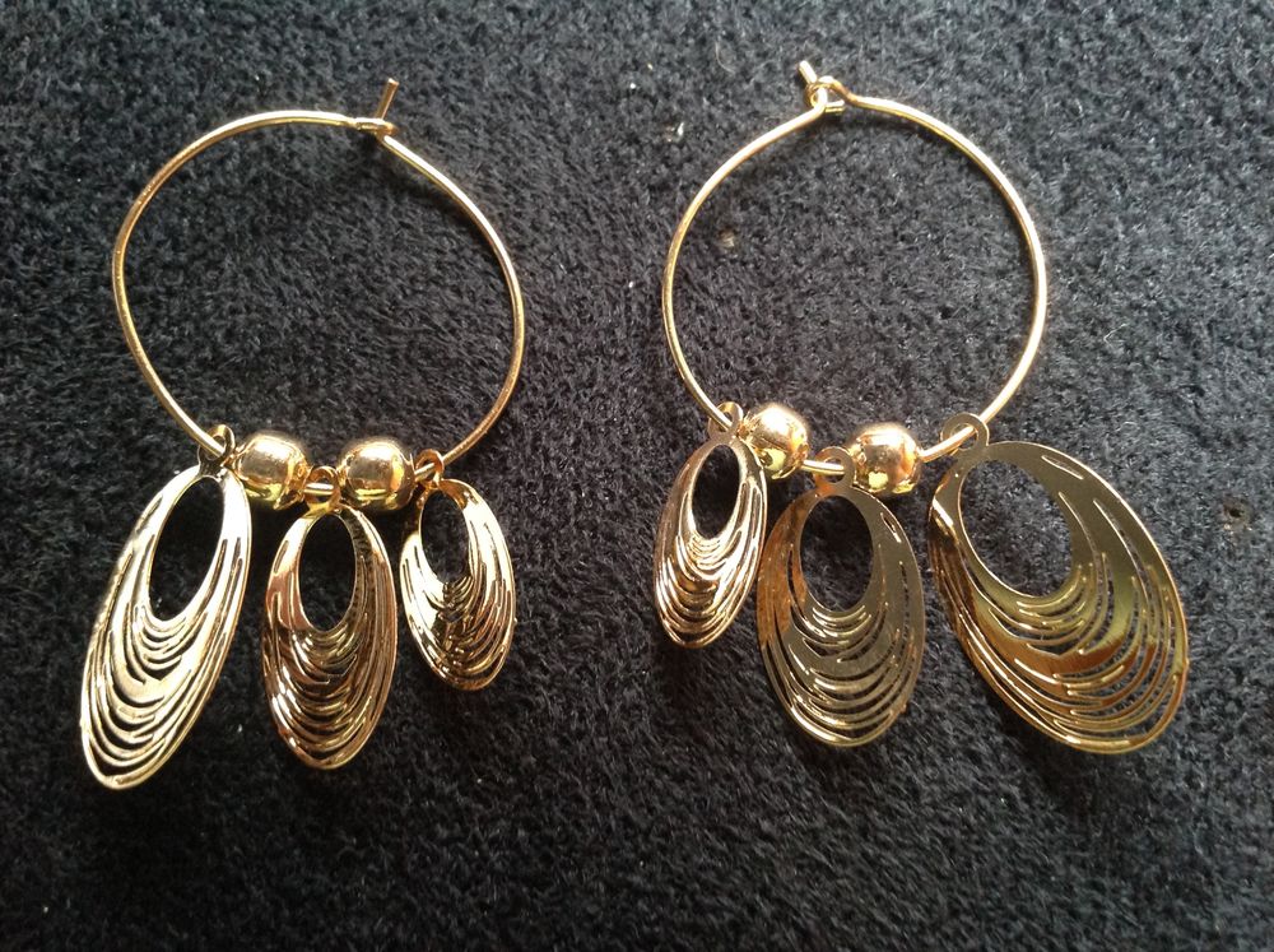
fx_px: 1286
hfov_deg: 52.7
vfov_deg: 40.6
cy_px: 476
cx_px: 637
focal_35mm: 35
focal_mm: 4.28
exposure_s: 1/15
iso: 320
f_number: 2.4
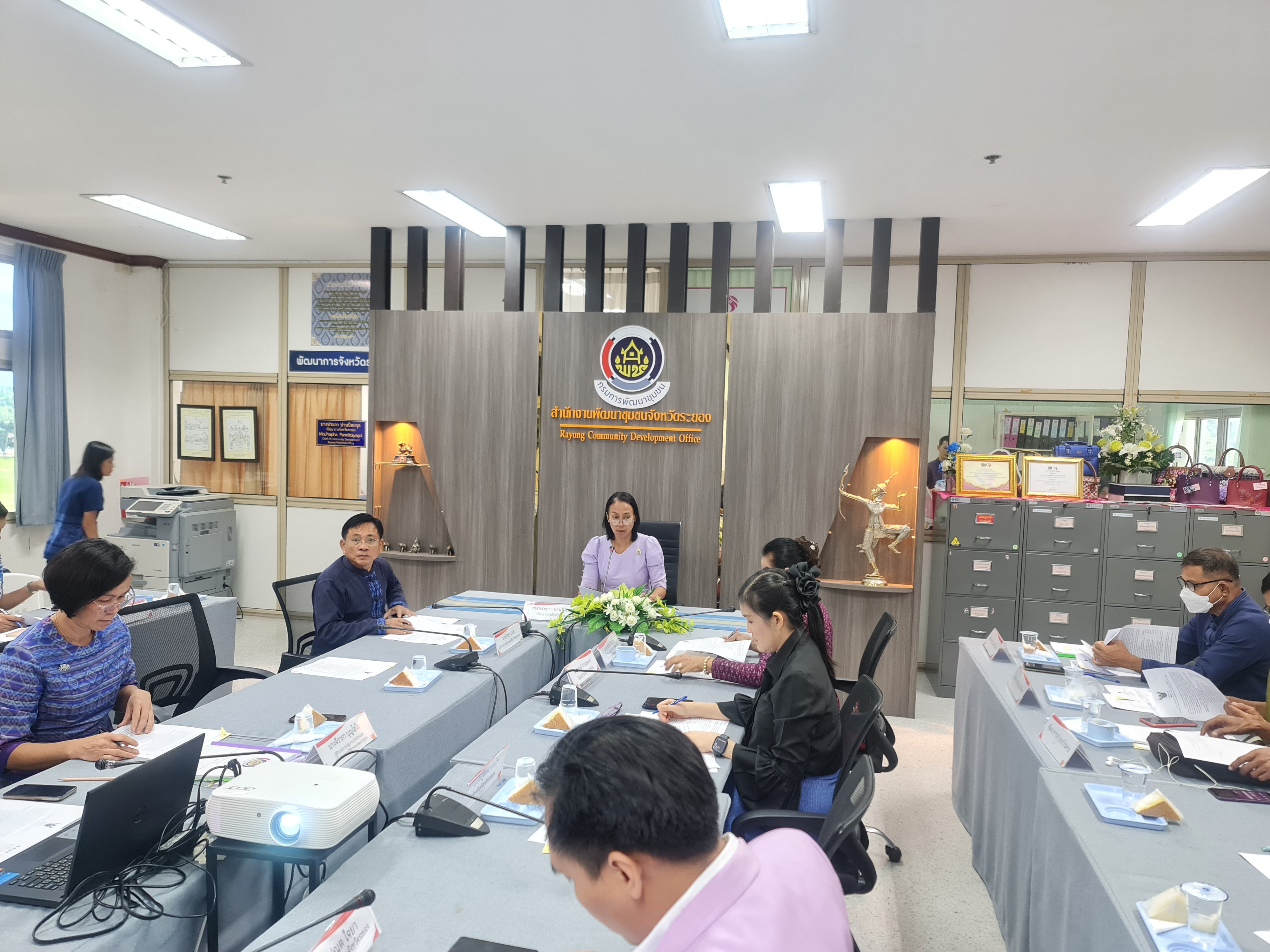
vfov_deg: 54.9
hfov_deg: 69.4
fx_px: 917
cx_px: 635
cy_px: 476
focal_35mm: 25
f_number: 1.8
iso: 250
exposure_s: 1/50
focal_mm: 7
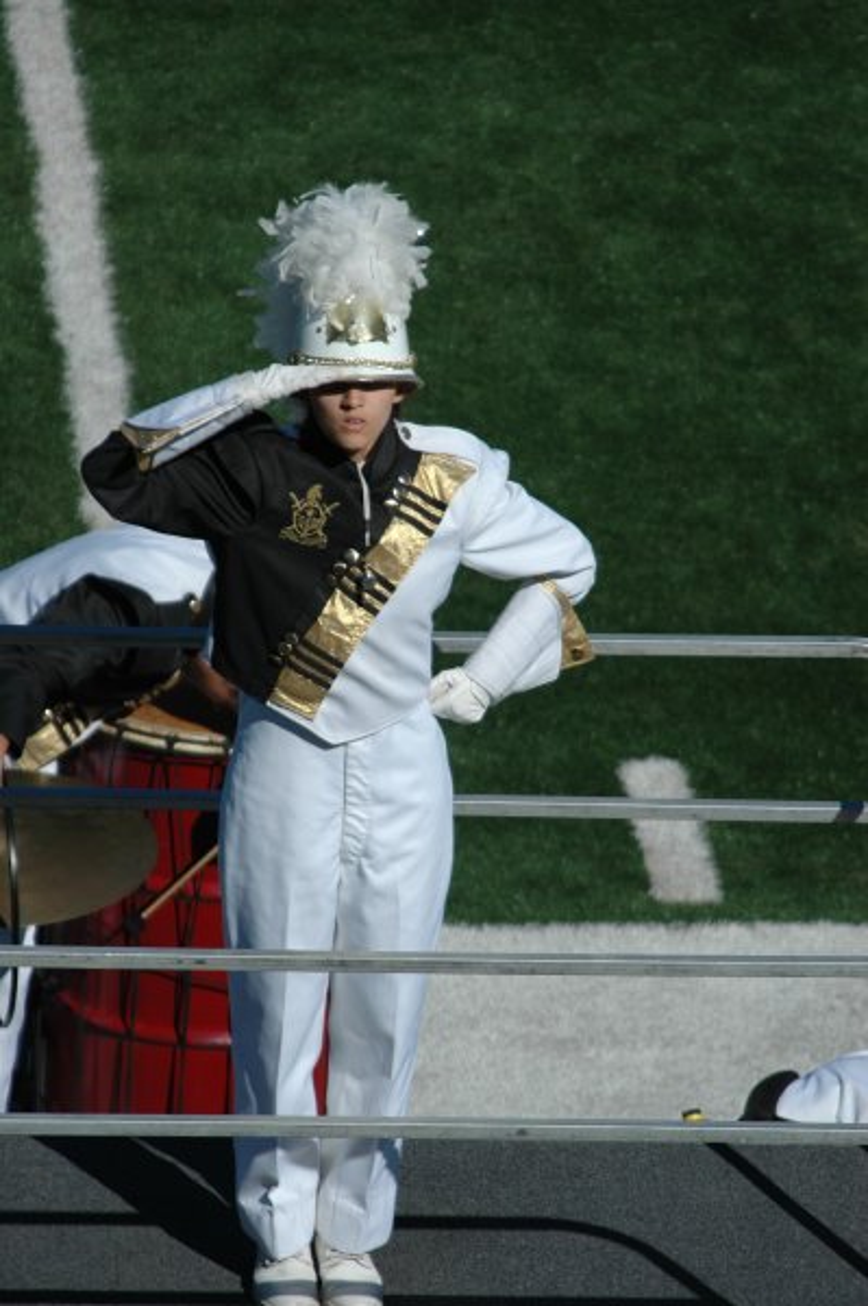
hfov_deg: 2.3
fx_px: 21736
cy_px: 653
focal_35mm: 600
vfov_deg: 3.4
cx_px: 434
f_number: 5.6
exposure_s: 1/2000
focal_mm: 400
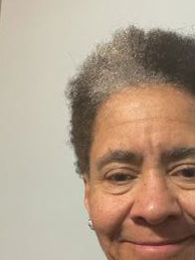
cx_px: 148
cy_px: 201
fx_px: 383
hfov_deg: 28.1
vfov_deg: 36.5
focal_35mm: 51
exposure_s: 1/30
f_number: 2.2
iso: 500
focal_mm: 2.71
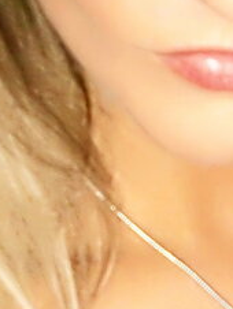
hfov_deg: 7.7
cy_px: 224
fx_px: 1711
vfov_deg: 10.3
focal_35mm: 191
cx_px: 288
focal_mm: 6.3
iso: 400
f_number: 2.8
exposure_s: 1/60
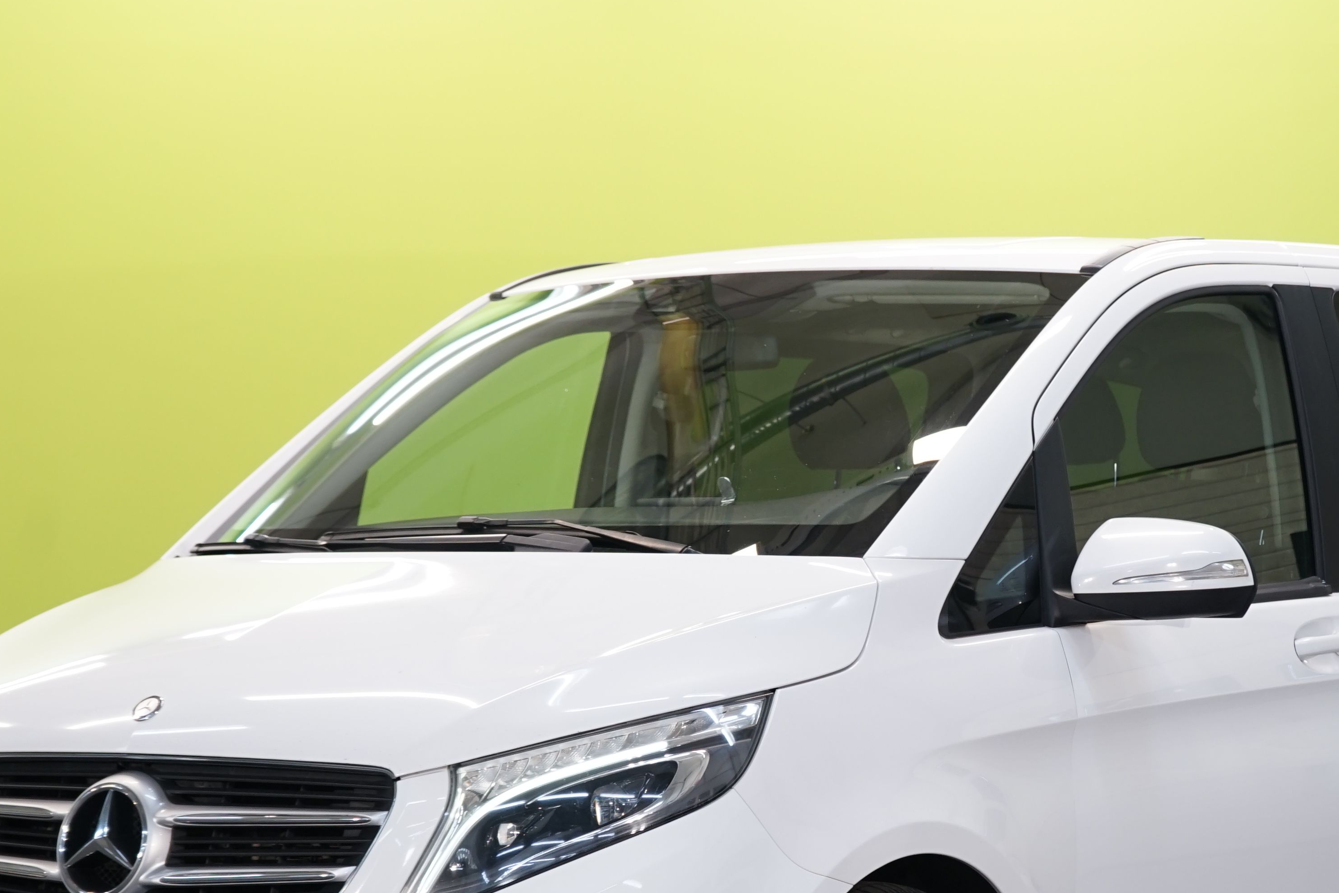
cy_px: 657
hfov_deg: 15.4
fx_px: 4947
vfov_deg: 10.3
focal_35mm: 133
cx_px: 890
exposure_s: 1/25
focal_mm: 66
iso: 400
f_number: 5.6
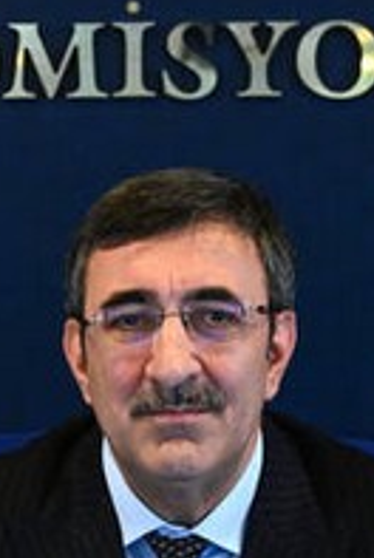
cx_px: -230
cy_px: 392
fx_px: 2531
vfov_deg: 12.6
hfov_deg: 8.2
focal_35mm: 163
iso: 2000
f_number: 4.5
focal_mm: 48
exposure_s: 1/125
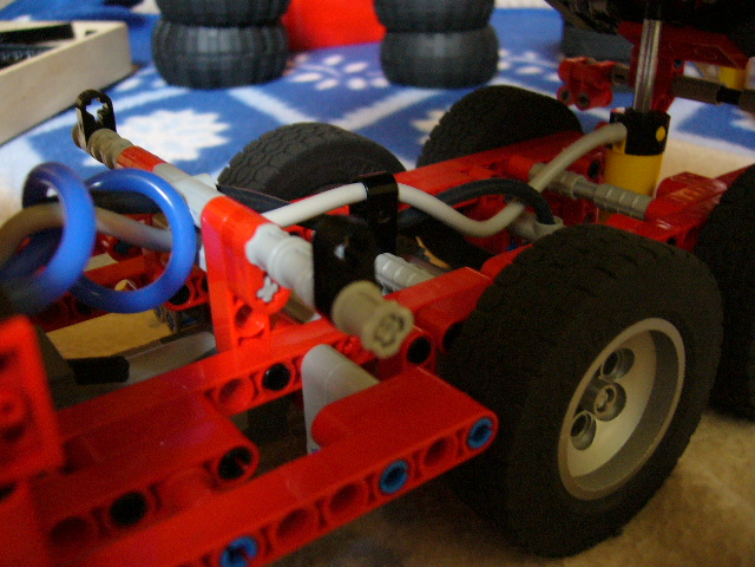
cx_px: 378
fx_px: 763
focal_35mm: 35
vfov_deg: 40.7
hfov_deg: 52.6
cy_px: 284
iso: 200
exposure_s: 1/8
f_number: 2.8
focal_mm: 5.8
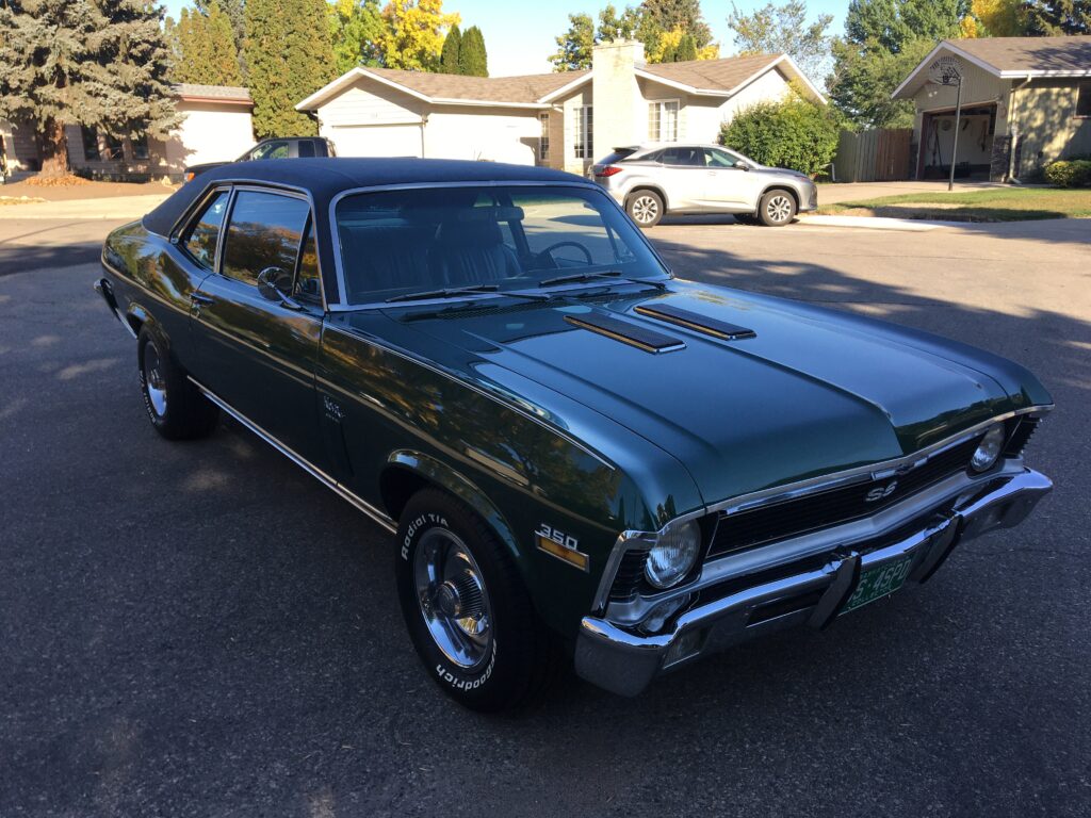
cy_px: 409
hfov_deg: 61.7
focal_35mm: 29
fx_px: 914
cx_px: 546
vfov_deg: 48.2
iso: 25
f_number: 2.2
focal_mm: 4.15
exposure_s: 1/523
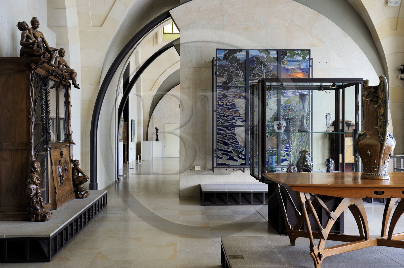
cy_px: 134
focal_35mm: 36
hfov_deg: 53.2
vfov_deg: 36.8
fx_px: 404
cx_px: 202
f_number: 5.6
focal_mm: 36
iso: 800
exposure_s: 1/50
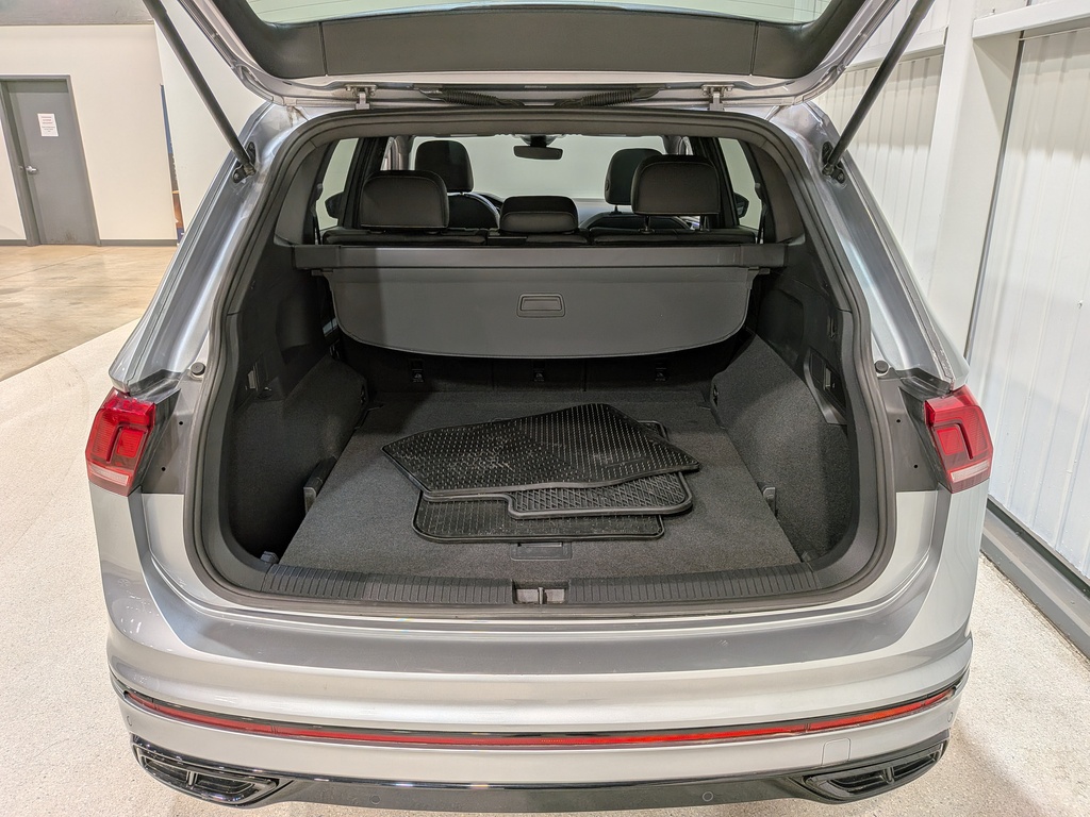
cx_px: 545
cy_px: 408
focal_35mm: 24
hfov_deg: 71.6
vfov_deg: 56.8
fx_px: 756
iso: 28
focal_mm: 4.53
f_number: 1.7
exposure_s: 1/153
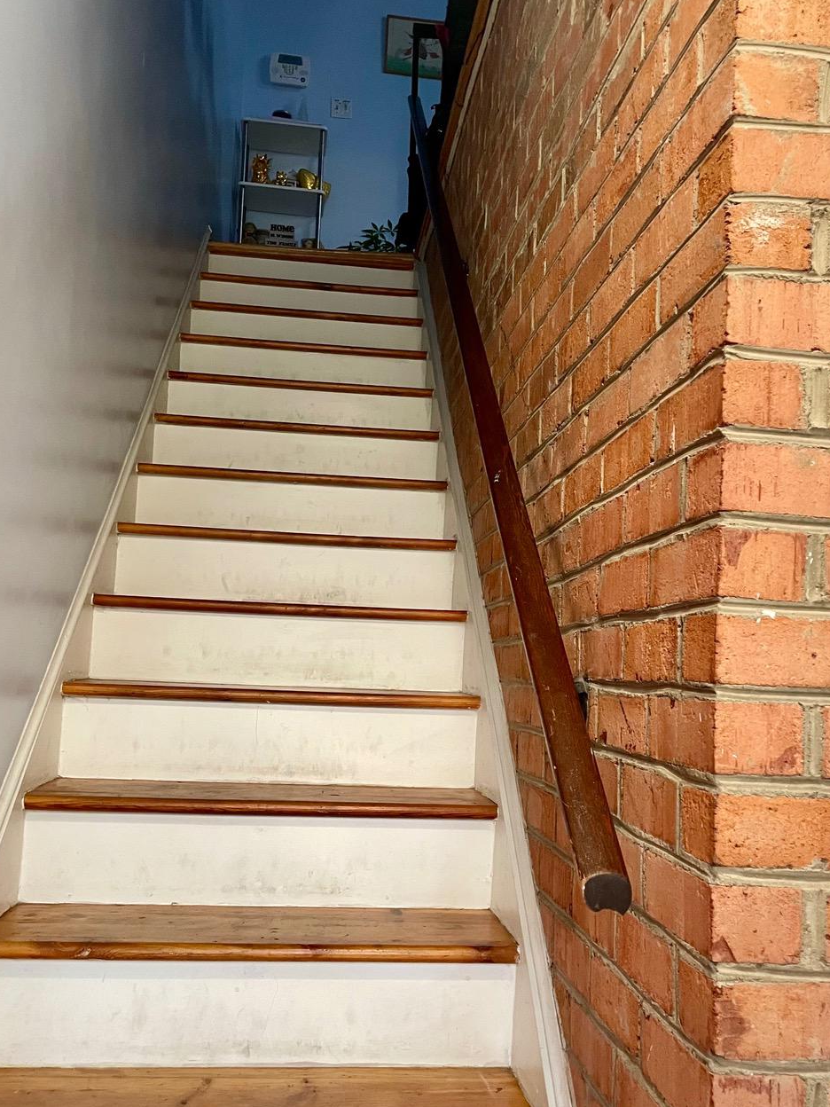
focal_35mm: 32
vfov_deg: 56.8
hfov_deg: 44.2
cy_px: 564
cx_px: 402
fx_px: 1023
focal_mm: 4.2
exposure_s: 1/60
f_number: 1.6
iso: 250
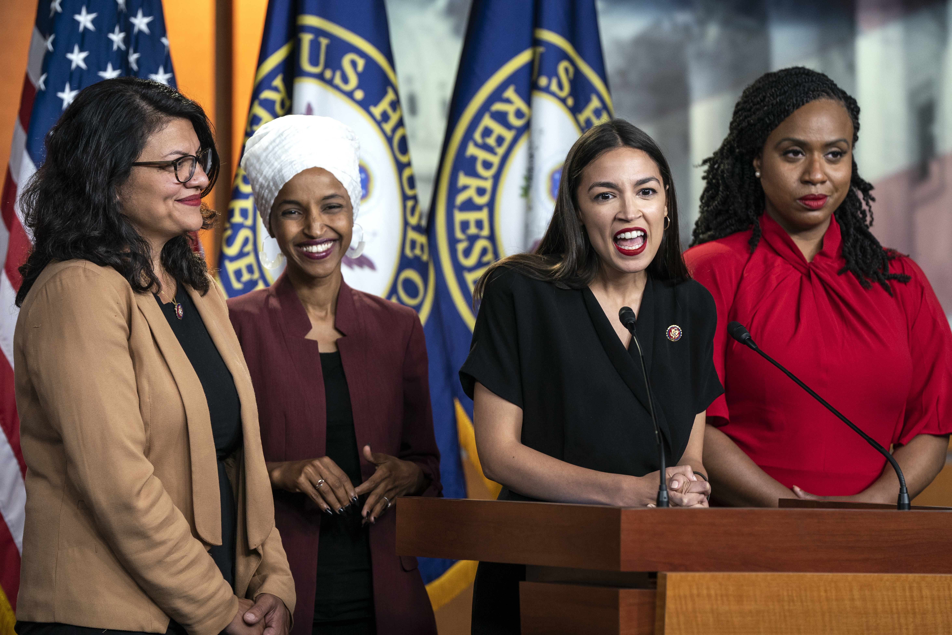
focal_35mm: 181
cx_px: 476
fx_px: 4786
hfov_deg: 11.4
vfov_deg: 7.6
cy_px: 318
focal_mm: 181
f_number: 4
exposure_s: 1/200
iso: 1600
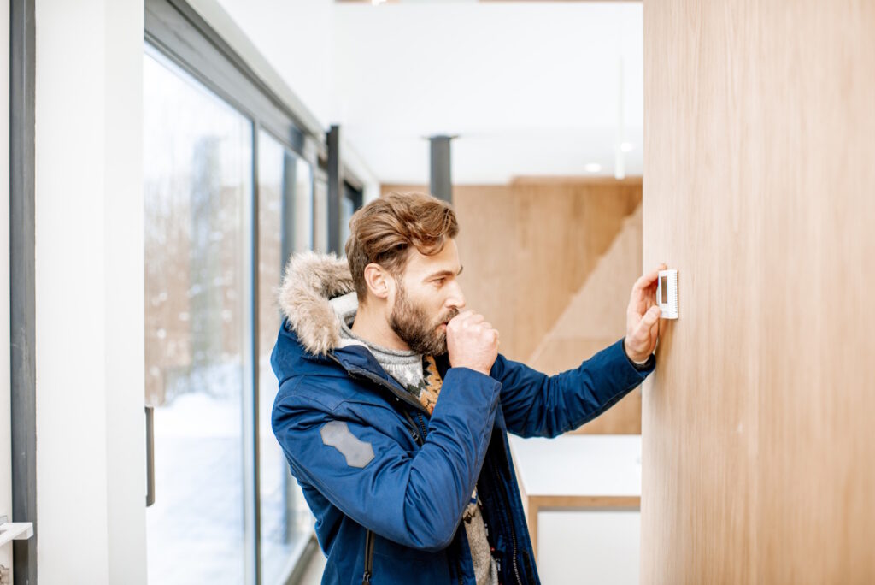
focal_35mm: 35
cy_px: 292
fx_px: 851
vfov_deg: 37.9
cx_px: 438
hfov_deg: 54.4
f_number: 2.2
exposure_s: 1/200
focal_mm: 35
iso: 320
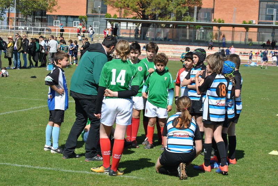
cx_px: 139
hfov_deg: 24.6
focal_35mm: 82
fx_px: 638
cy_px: 93
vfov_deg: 16.6
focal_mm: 55
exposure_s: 1/320
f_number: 9
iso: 100
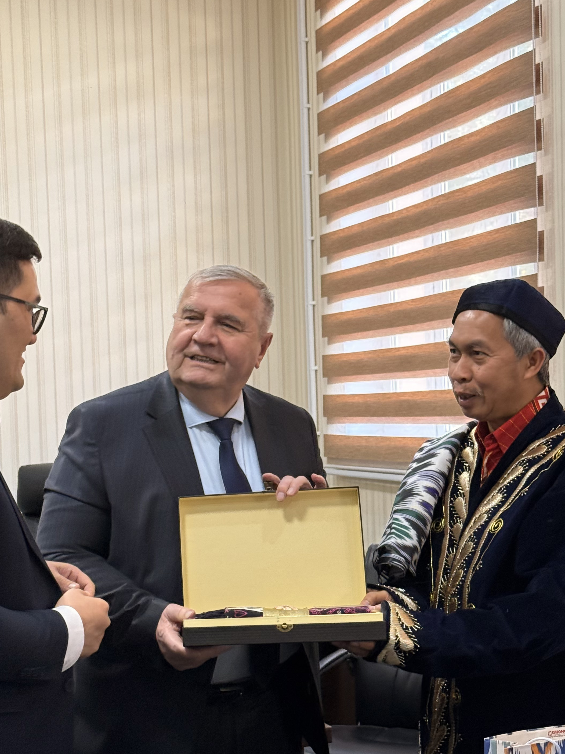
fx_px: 1502
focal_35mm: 69
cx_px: 268
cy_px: 467
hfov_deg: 21.3
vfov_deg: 28.1
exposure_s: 1/60
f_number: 1.78
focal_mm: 6.76
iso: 160
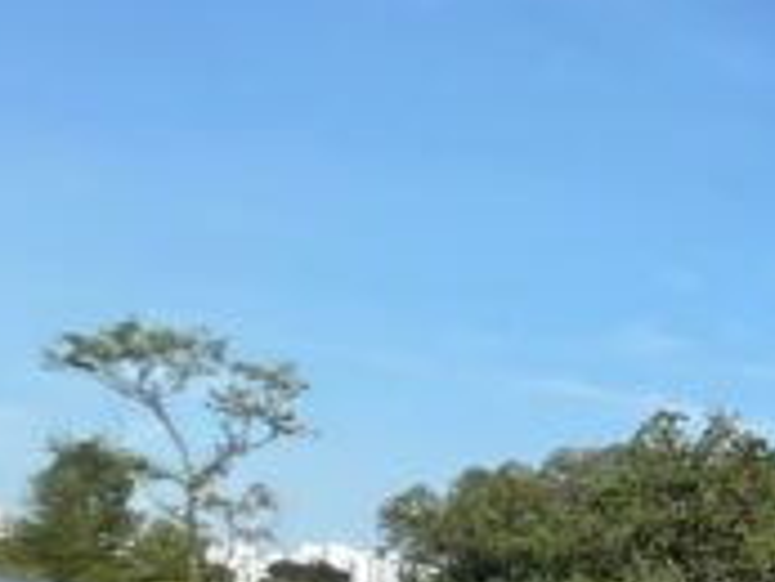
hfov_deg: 13.0
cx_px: 2105
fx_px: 1725
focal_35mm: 77
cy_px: 810
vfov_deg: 17.6
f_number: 1.8
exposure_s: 1/1575
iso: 32
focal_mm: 1.57
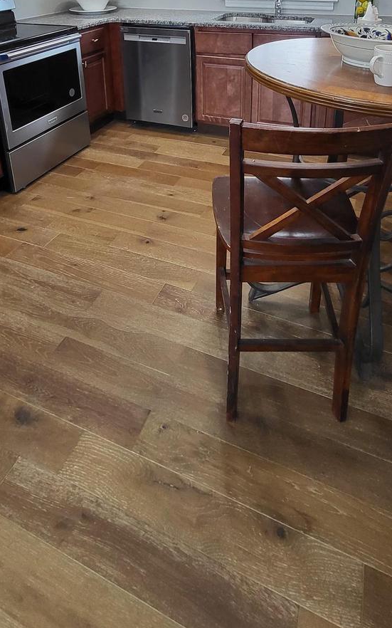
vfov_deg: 64.7
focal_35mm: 24
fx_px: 410
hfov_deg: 51.0
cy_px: 87
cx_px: 203
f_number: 2.2
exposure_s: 1/60
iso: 200
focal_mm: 1.74
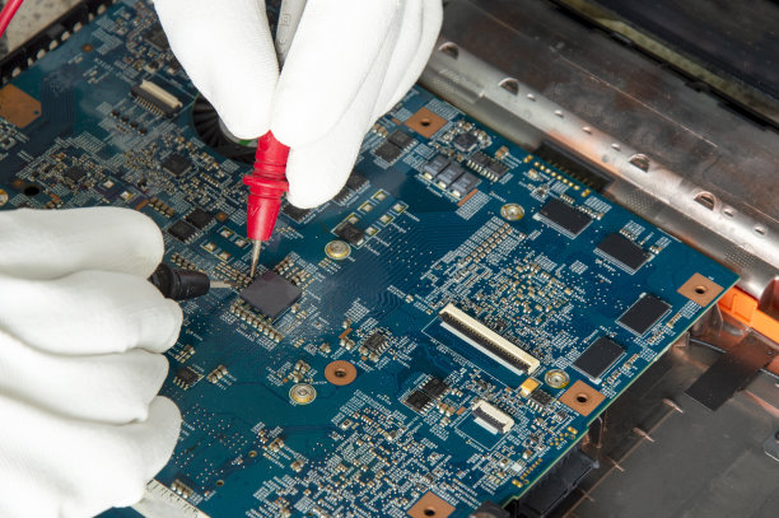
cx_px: 390
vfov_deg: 8.7
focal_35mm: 158
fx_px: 3405
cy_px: 259
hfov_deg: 13.1
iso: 100
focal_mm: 105
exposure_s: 1/2.5
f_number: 8
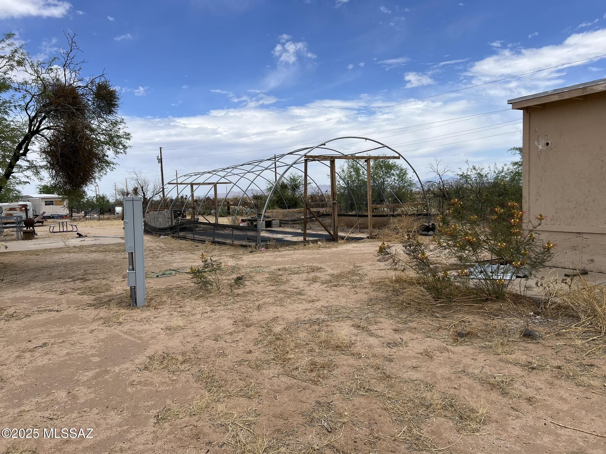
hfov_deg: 67.3
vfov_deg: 53.1
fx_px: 455
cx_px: 303
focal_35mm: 26
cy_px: 227
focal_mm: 5.7
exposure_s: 1/6211
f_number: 1.5
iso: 50
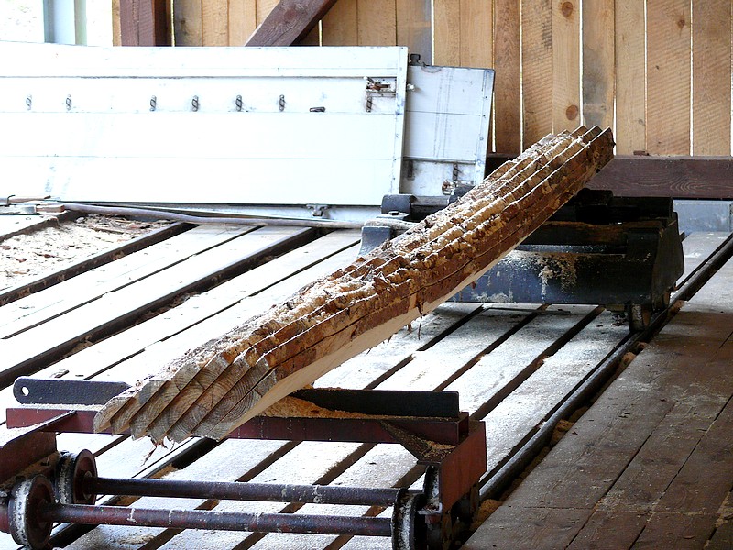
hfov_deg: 15.5
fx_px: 2689
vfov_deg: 11.7
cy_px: 275
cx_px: 366
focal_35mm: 127
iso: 200
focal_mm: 26.8
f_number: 3.6
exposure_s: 1/13
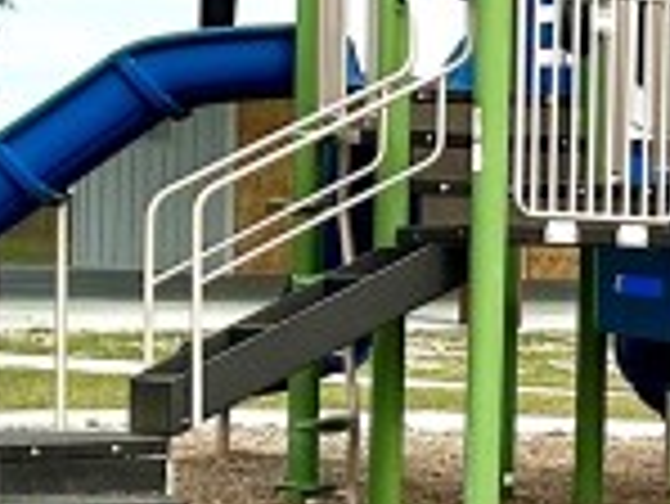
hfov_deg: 10.6
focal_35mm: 165
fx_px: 3196
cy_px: 342
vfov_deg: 9.0
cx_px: 1488
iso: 80
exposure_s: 1/5263
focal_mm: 6.86
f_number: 1.78
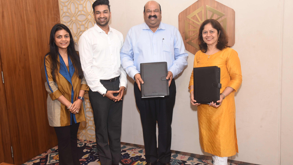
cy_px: 67
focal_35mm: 34
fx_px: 264
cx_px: 146
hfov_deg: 58.0
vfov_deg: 34.6
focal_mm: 32
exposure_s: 1/125
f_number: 9
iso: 1600
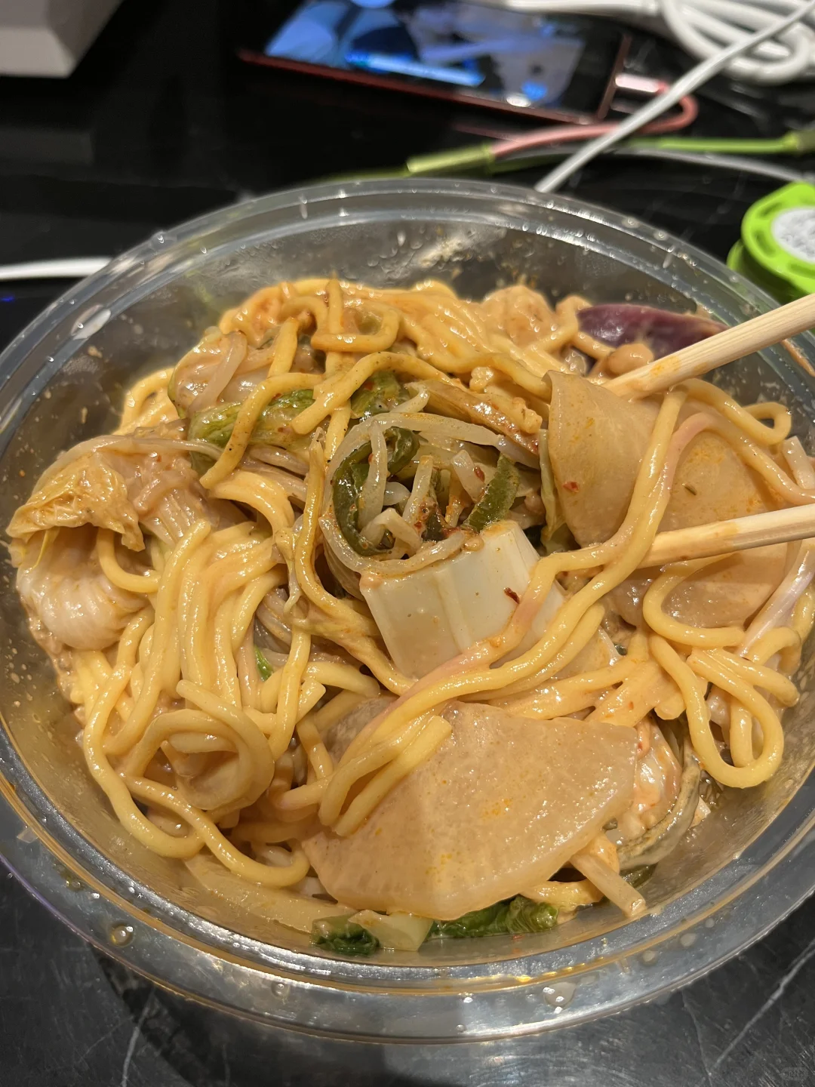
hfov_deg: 53.1
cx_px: 408
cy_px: 544
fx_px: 816
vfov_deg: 67.3
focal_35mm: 26
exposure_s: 1/61
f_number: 1.6
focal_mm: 5.1
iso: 125
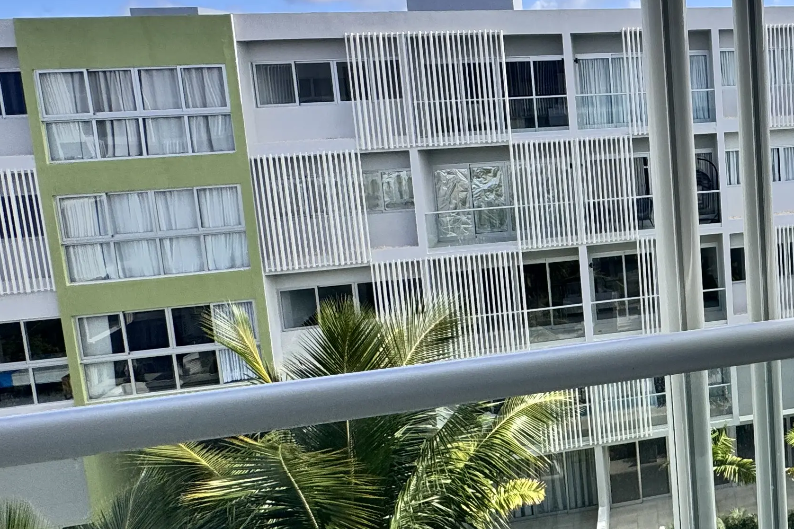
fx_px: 772
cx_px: 828
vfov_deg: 37.3
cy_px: 163
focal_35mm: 35
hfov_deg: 44.5
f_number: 2.2
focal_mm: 2.22
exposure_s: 1/1477
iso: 50
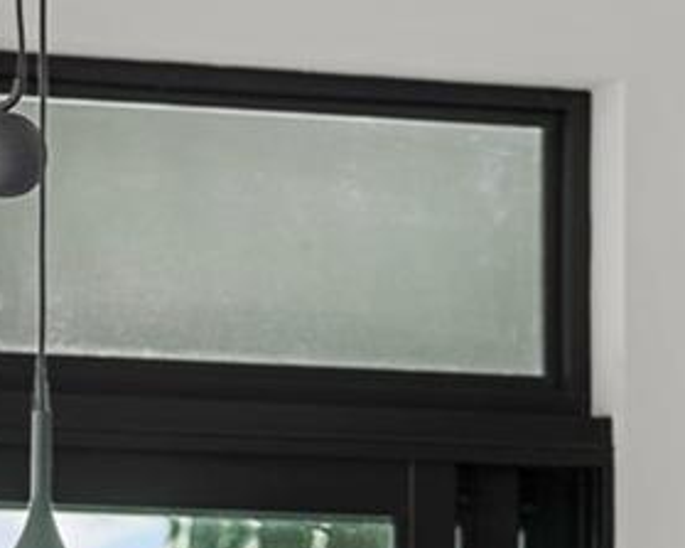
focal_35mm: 269
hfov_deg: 7.2
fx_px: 5452
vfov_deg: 5.6
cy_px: 1108
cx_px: 140
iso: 64
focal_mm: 50
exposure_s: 1/60
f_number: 2.8
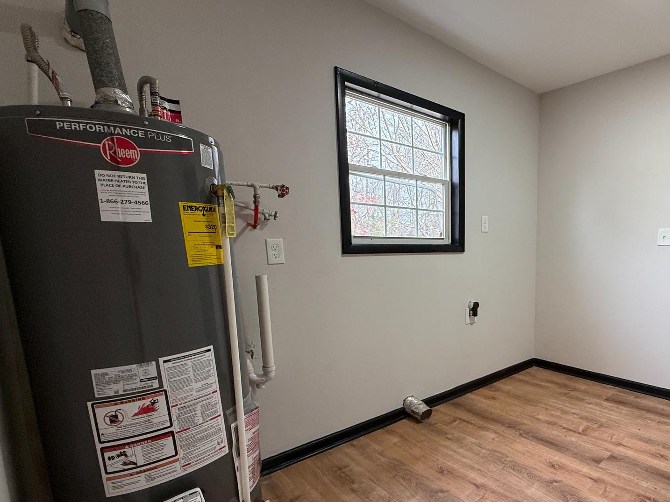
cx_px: 466
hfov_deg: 78.1
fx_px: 387
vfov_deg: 65.4
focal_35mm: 20
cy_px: 298
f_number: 2.2
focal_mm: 2.22
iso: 250
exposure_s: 1/120
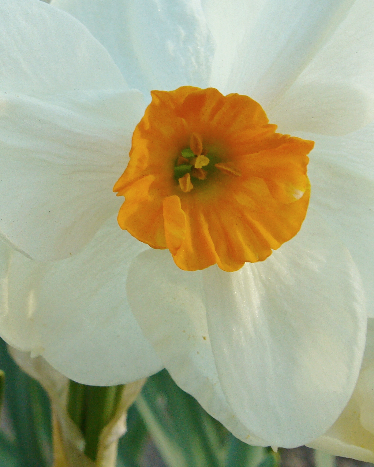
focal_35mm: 63
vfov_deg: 29.9
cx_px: 78
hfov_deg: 23.9
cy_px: 167
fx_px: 872
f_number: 5.6
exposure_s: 1/80
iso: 80
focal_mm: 5.8
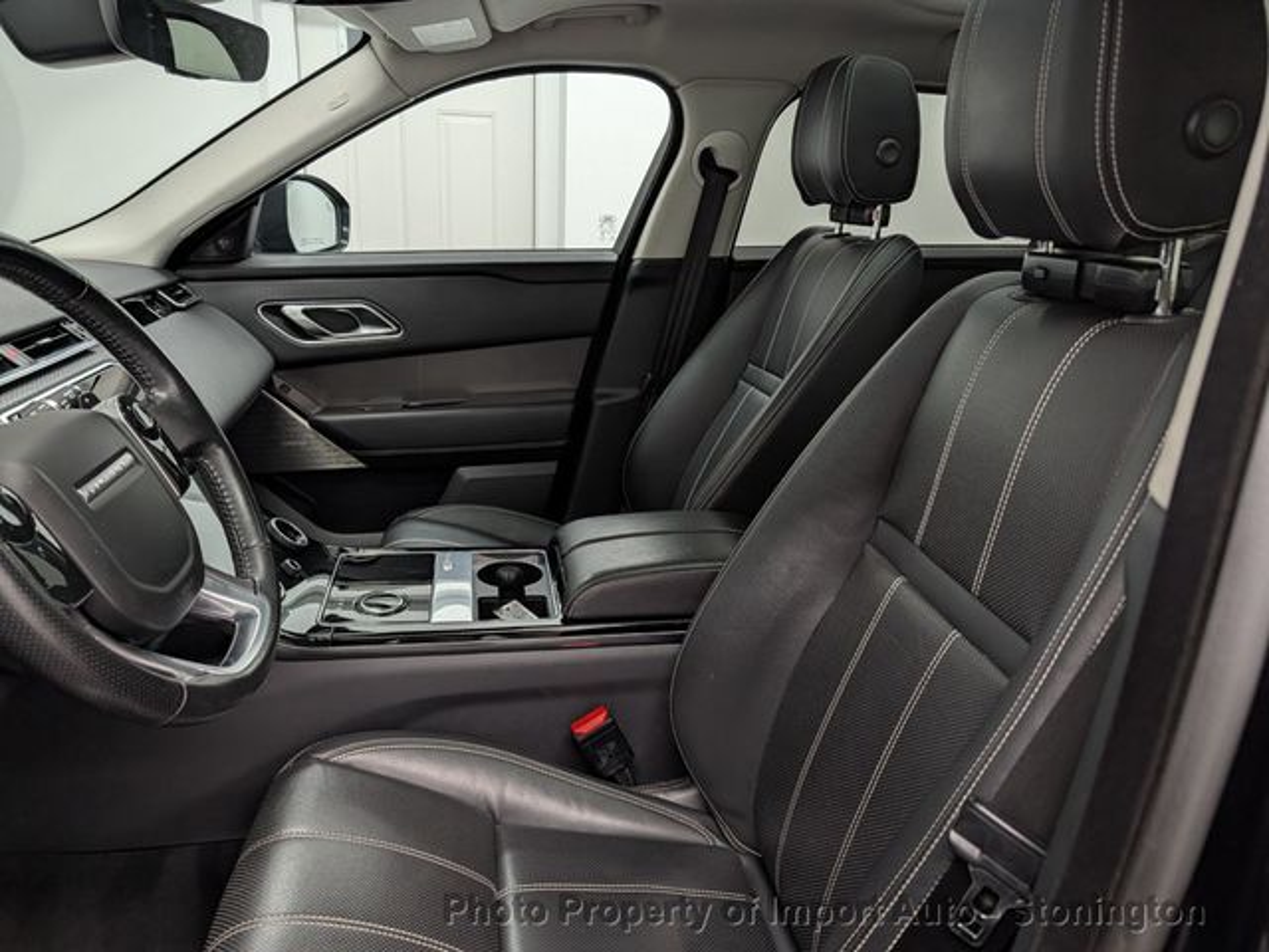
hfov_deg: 71.6
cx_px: 634
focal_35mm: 24
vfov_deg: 56.8
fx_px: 880
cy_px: 476
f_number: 1.68
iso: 165
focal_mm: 6.9
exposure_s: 1/60
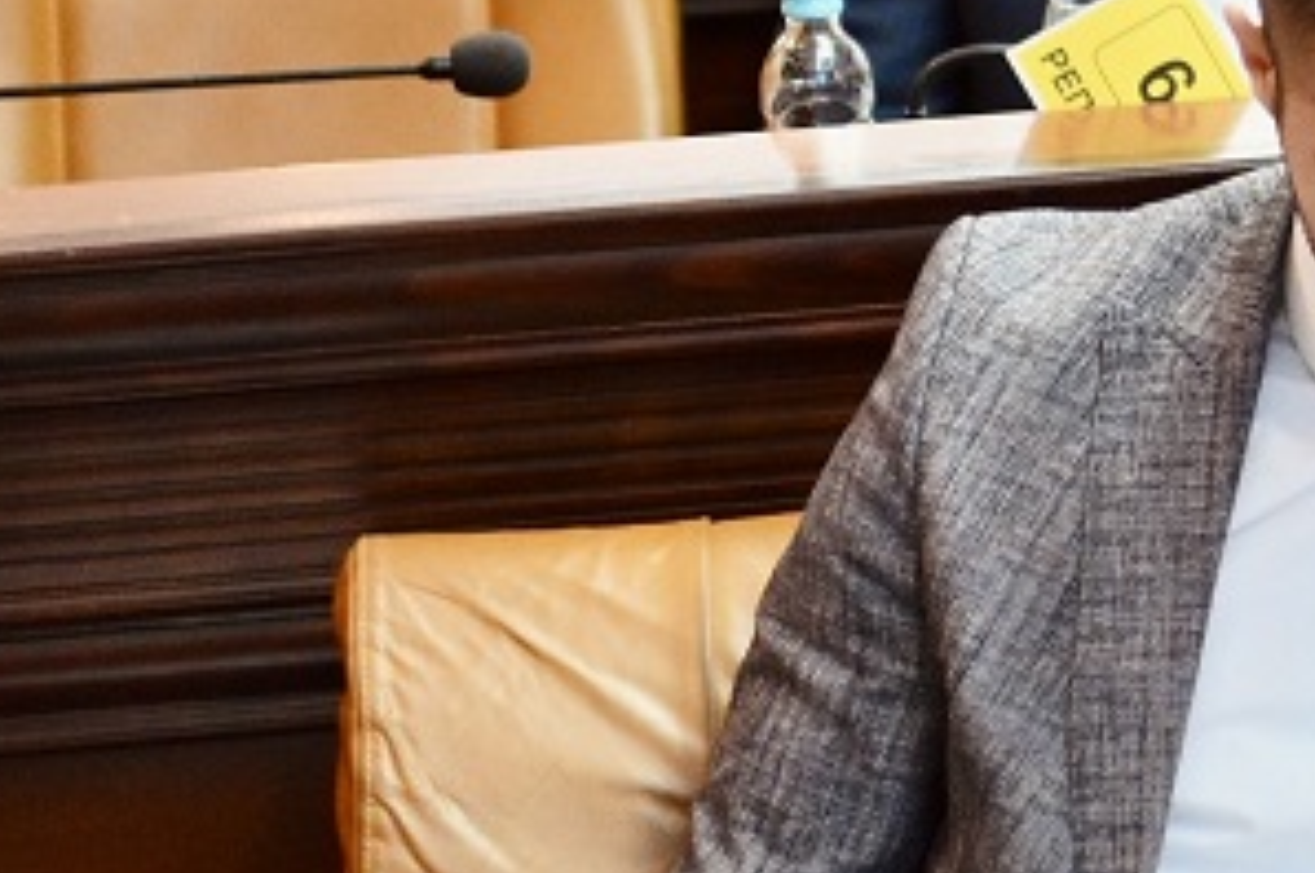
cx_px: 2193
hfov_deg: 10.4
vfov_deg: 7.2
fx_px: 6860
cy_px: -203
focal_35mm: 188
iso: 1000
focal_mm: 35
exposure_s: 1/125
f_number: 1.8
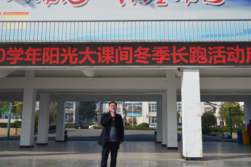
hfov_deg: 51.3
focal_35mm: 38
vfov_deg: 35.5
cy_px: 84
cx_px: 126
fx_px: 261
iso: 100
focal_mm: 25
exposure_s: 1/250
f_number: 8
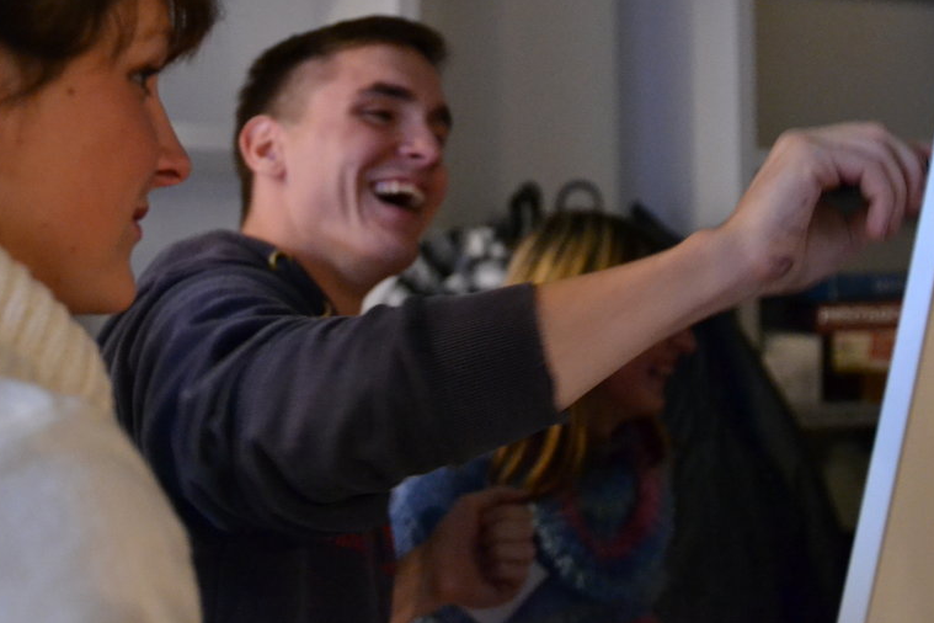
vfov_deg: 23.0
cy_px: 219
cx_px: 434
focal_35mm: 59
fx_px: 1522
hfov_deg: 34.1
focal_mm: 29
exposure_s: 1/40
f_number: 2.8
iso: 3200
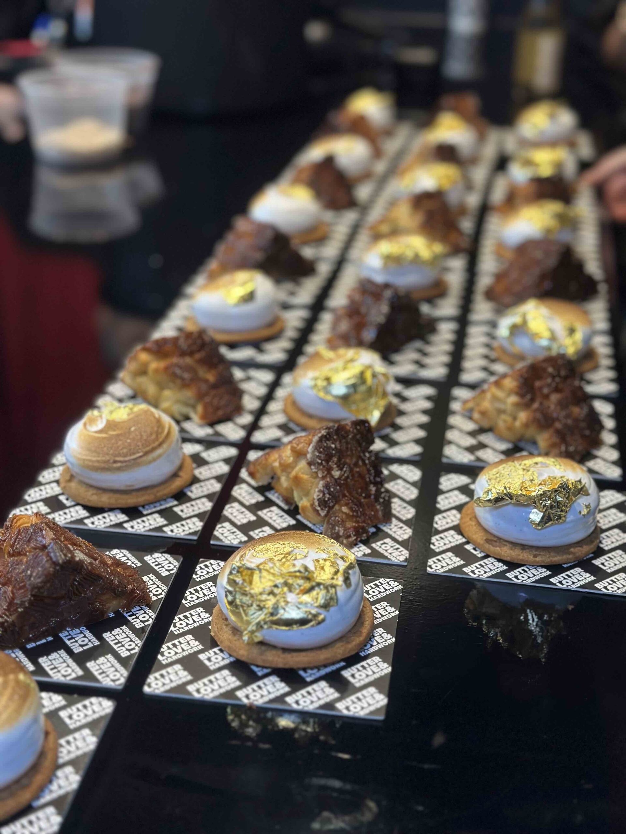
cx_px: 313
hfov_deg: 30.3
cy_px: 417
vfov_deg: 39.7
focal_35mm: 48
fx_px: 1157
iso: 320
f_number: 1.78
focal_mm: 6.86
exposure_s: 1/40
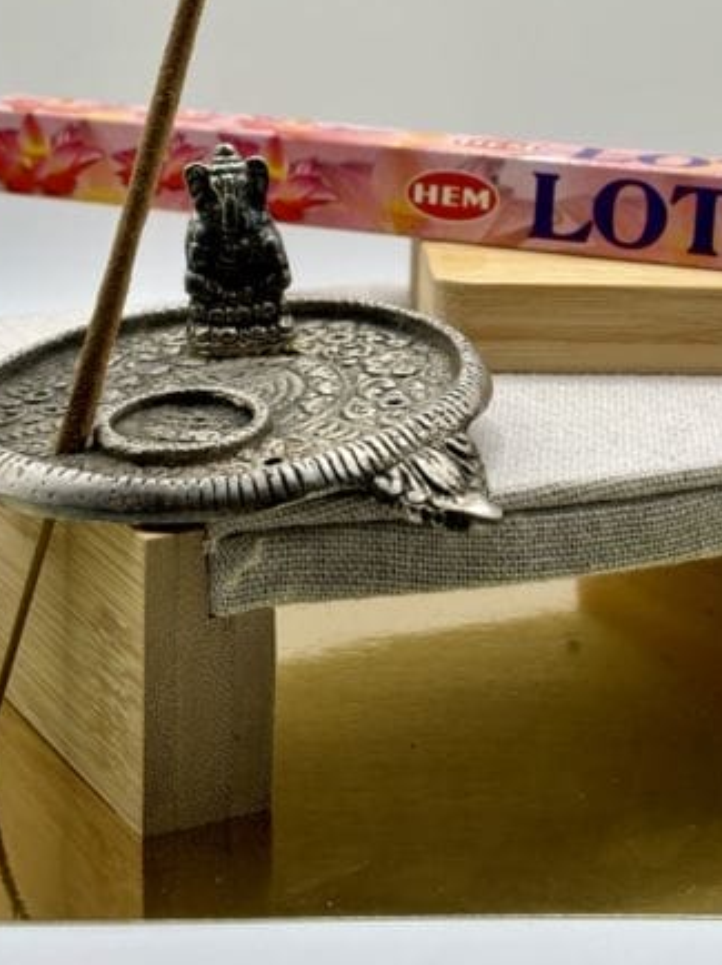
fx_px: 2227
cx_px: 522
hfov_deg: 18.3
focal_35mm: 80
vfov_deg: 24.2
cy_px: 250
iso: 32
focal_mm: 5.96
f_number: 1.6
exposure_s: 1/265
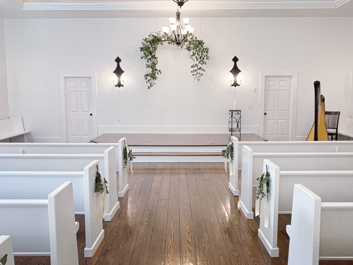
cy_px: 132
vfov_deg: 53.1
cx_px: 176
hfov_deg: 67.3
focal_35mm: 26
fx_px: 265
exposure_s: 1/60
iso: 80
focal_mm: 4.25
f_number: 1.8
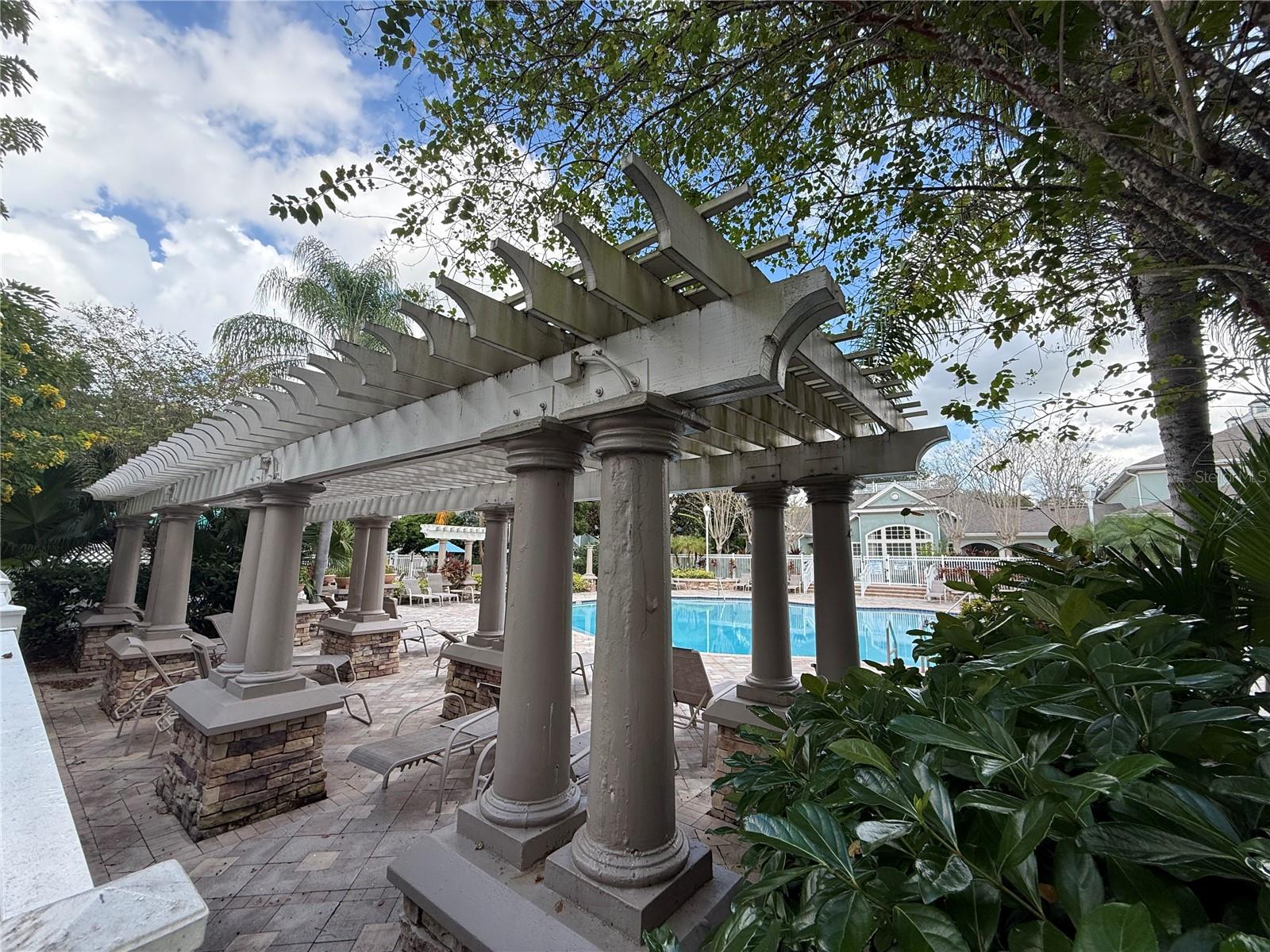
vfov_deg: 85.7
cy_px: 476
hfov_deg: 102.1
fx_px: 514
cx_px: 635
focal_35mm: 14
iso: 64
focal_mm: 2.22
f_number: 2.2
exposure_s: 1/408
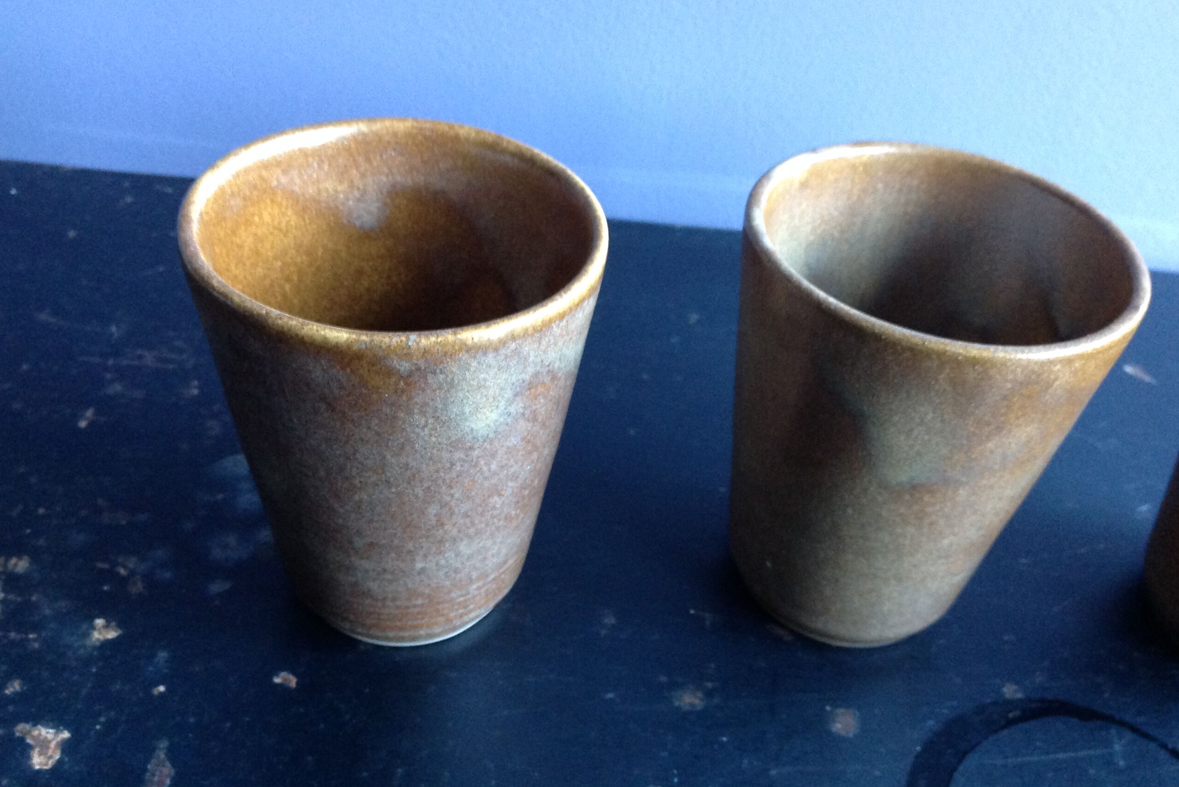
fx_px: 1212
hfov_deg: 51.9
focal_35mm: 37
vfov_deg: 35.9
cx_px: 599
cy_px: 410
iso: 320
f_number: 2.4
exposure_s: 1/15
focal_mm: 4.28
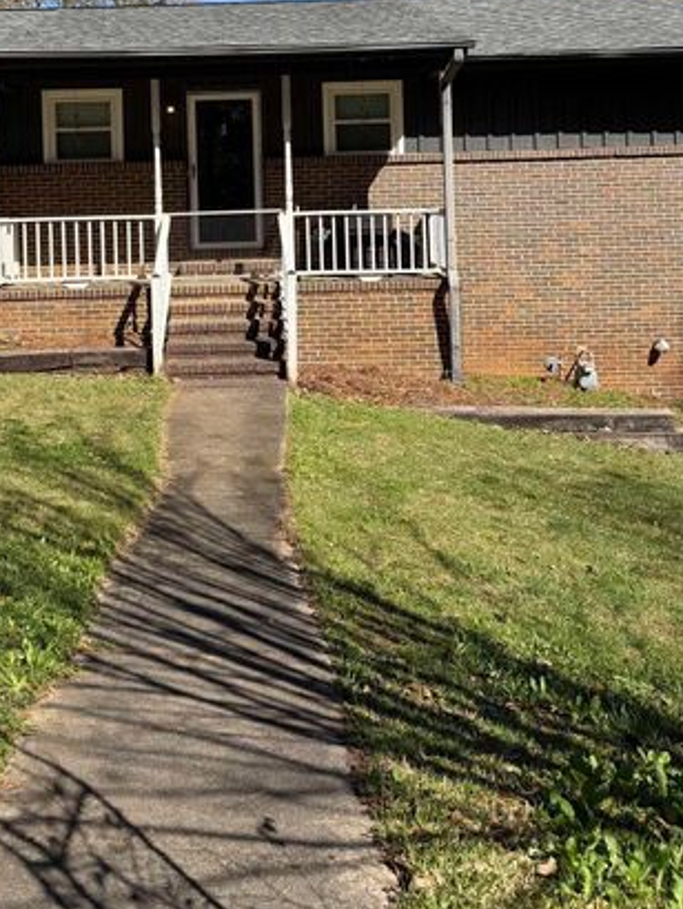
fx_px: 1025
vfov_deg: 45.4
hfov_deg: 36.6
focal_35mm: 39
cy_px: 181
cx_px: 244
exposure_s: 1/3425
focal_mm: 6.76
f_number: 1.78
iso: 80
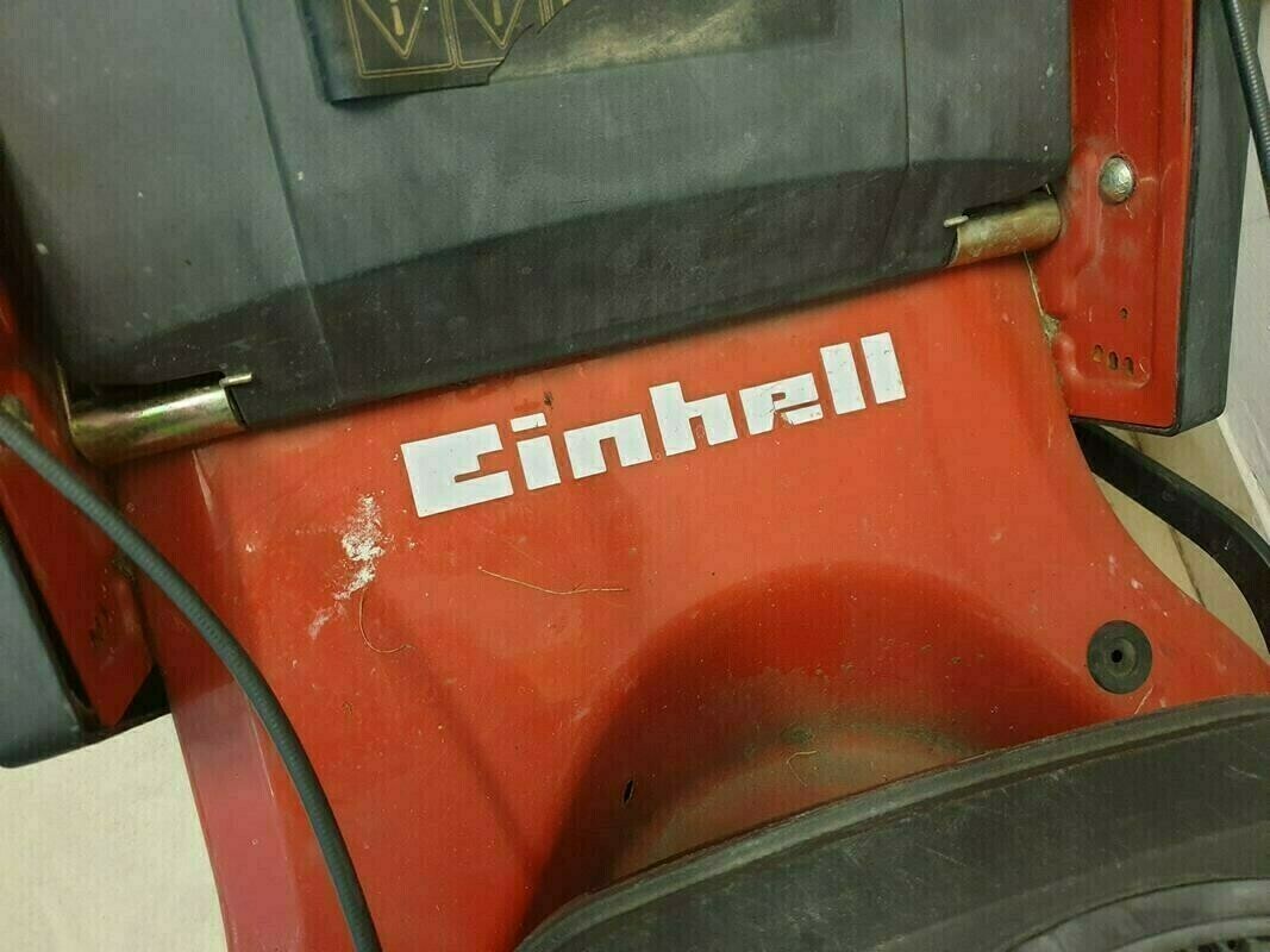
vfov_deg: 53.1
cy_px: 476
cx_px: 635
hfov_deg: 67.3
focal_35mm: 26
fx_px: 954
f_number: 1.5
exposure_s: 1/50
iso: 400
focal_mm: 4.3
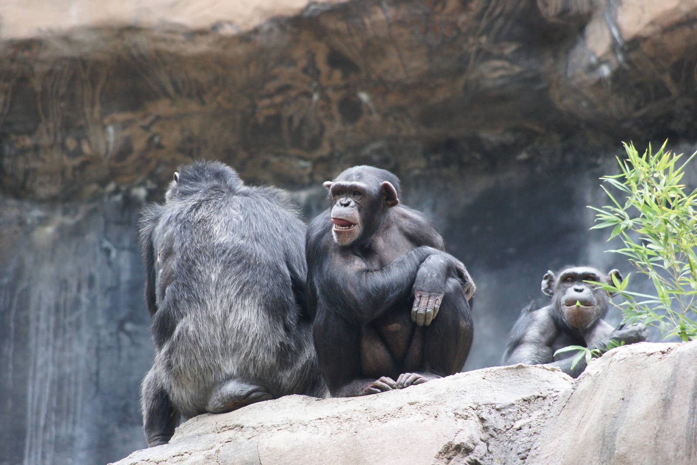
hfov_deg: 6.9
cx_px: 348
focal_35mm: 300
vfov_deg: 4.6
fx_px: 5808
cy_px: 232
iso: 1600
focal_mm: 200
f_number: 5.6
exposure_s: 1/250
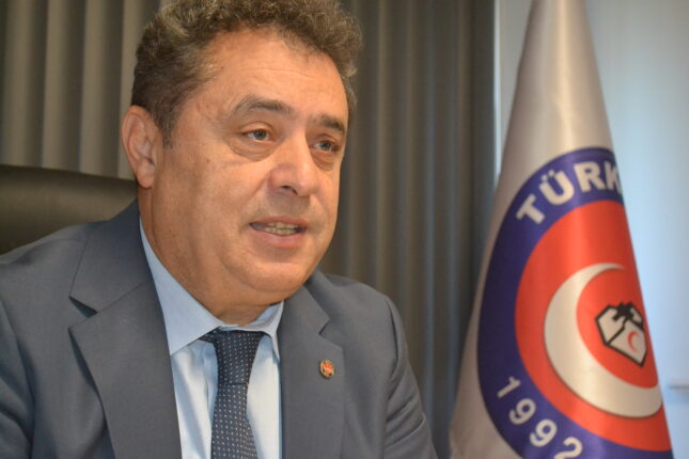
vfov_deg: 21.6
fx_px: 1206
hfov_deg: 31.9
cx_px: 344
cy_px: 230
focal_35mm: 63
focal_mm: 42
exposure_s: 1/60
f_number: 5.3
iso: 3200
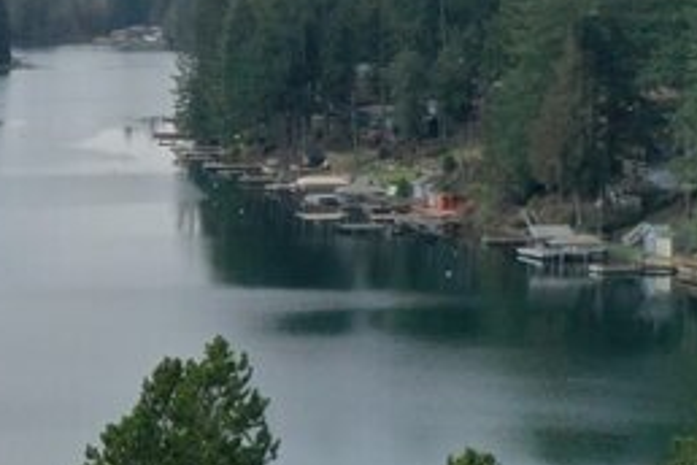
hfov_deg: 12.5
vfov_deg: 9.0
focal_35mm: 152
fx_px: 2943
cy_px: 145
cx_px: -481
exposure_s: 1/1250
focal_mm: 10.26
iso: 100
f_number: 3.5
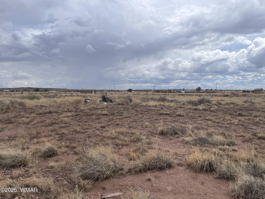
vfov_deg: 53.1
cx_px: 132
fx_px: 199
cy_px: 100
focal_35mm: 26
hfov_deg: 67.3
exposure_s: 1/6494
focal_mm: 4.2
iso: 32
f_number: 1.6
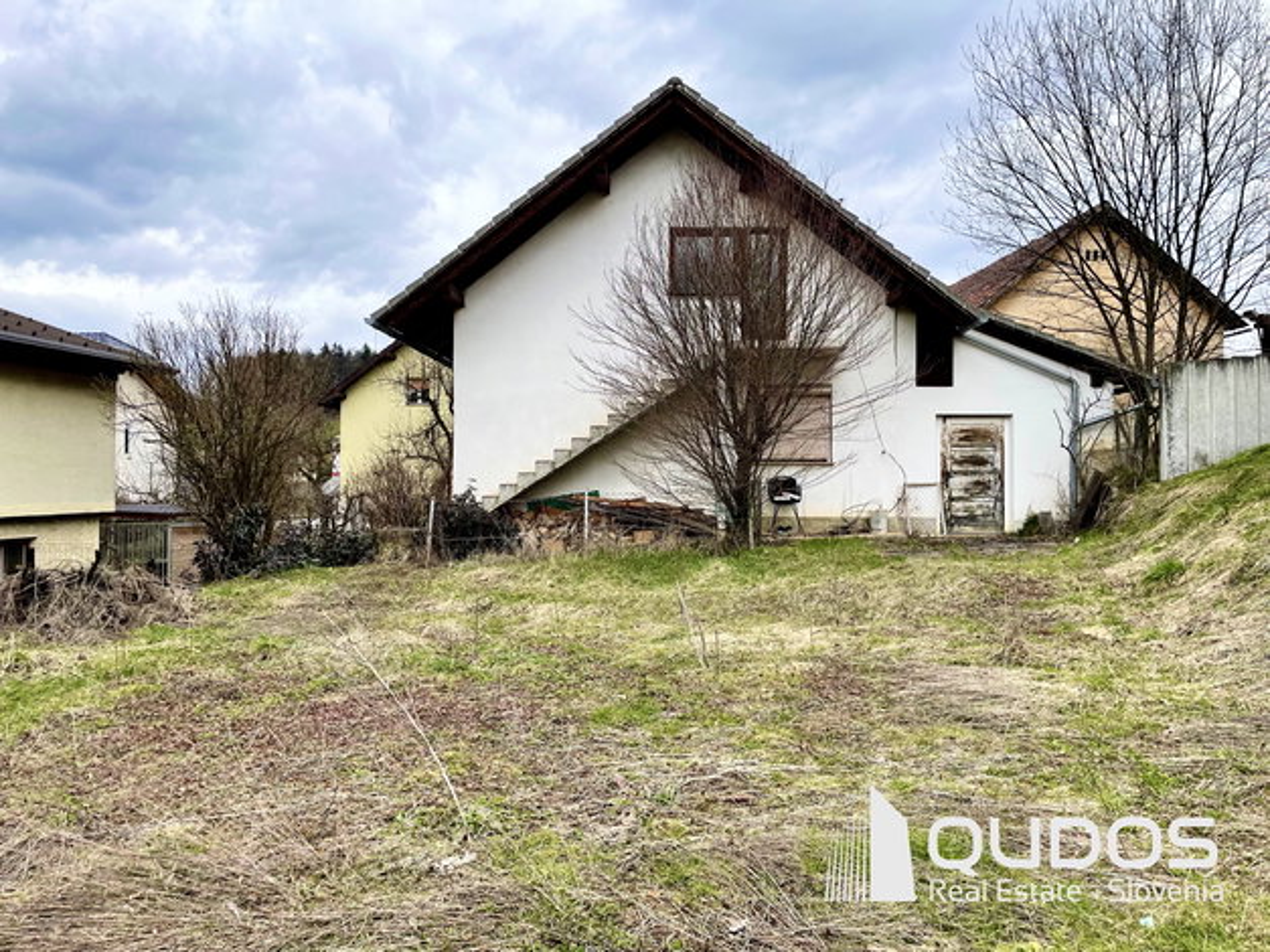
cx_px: 635
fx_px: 954
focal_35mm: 26
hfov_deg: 67.3
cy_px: 476
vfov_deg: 53.0
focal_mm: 4.2
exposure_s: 1/1742
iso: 32
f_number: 1.6
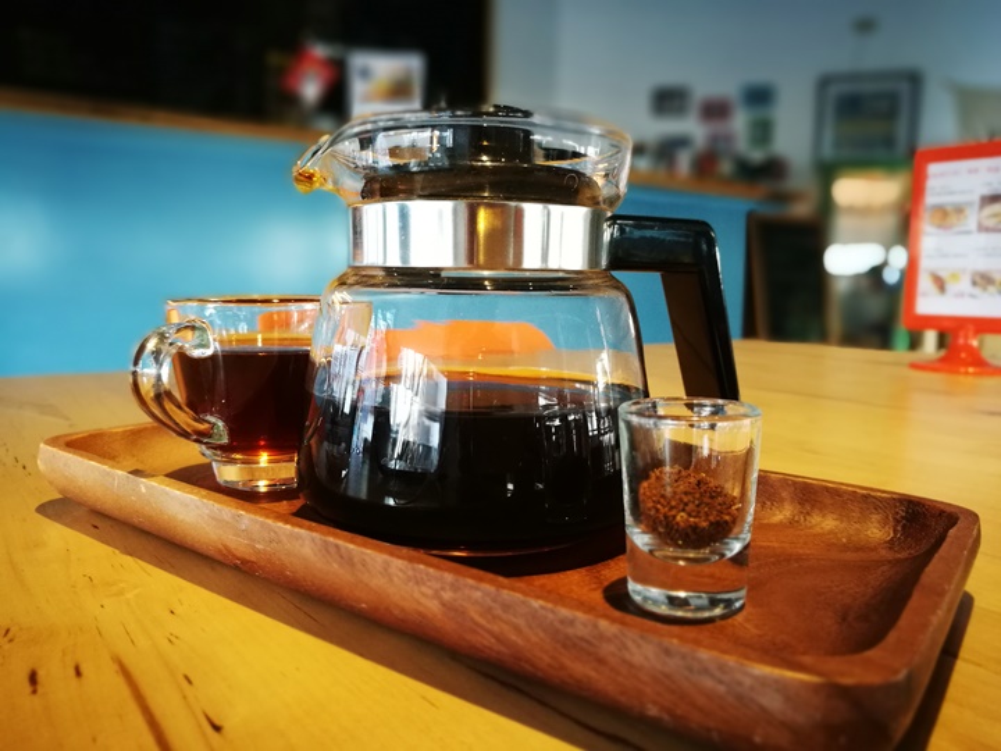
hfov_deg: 65.3
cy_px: 376
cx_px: 500
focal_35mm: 27
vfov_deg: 51.4
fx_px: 781
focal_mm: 4.5
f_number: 4
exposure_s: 1/24
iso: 400
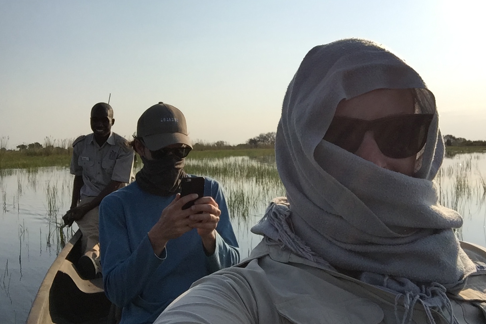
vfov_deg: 38.8
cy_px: 140
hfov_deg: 55.8
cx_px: 248
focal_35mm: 34
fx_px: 459
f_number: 2.2
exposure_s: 1/1783
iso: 32
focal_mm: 2.65
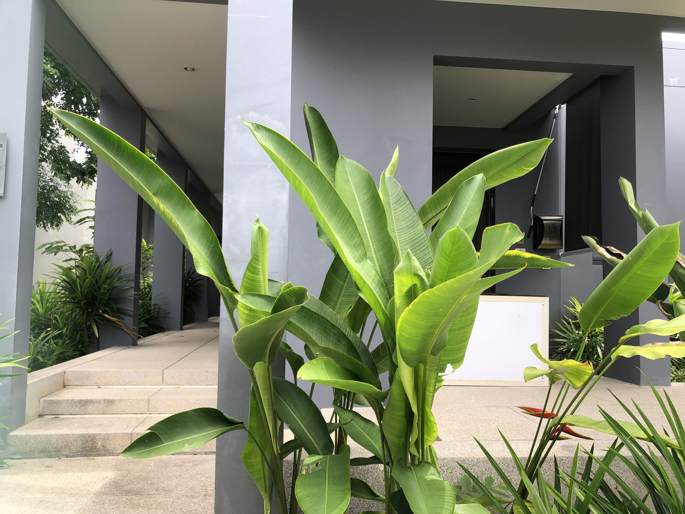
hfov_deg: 63.4
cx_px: 342
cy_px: 257
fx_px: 554
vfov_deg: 49.7
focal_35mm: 28
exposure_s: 1/444
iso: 20
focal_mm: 4
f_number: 1.8
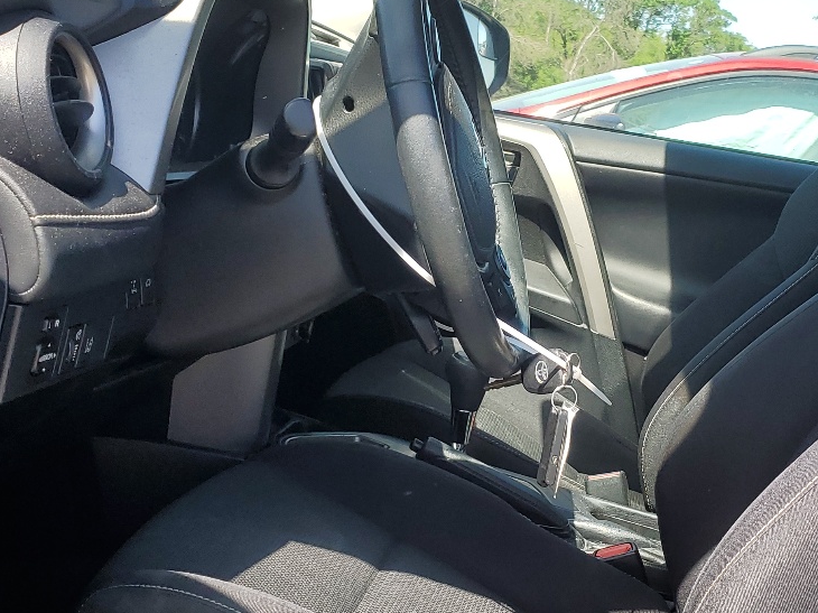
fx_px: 1347
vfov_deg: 25.6
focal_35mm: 57
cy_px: 342
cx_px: 513
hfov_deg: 33.6
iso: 50
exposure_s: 1/714
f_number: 1.5
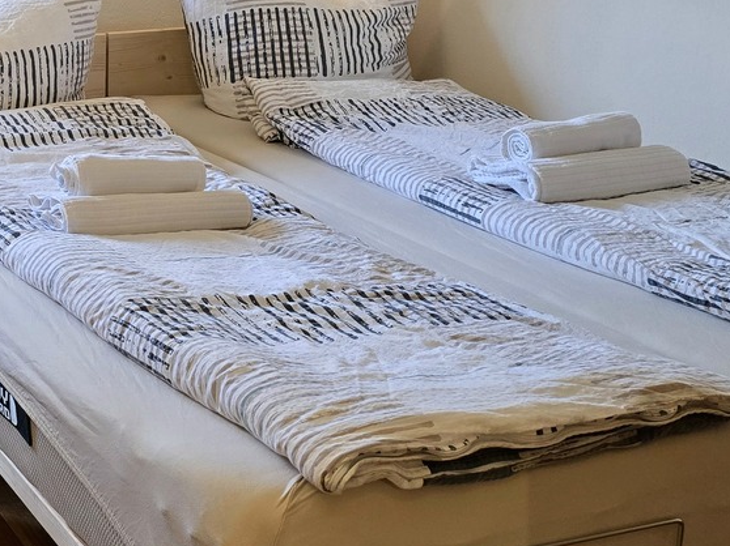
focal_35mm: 66
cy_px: 115
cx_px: -16
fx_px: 1391
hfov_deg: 27.5
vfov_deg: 22.0
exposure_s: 1/100
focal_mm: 6.3
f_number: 1.7
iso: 125
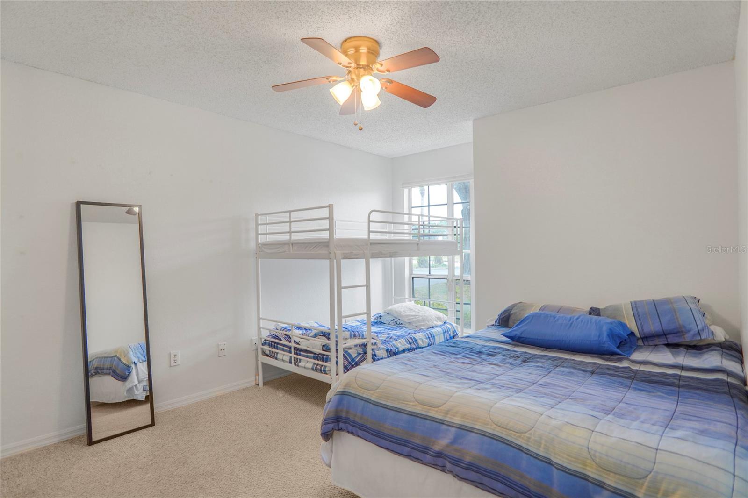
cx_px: 374
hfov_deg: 90.0
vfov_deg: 67.4
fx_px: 374
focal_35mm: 18
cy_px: 249
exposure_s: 1/30
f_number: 2
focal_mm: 12
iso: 100
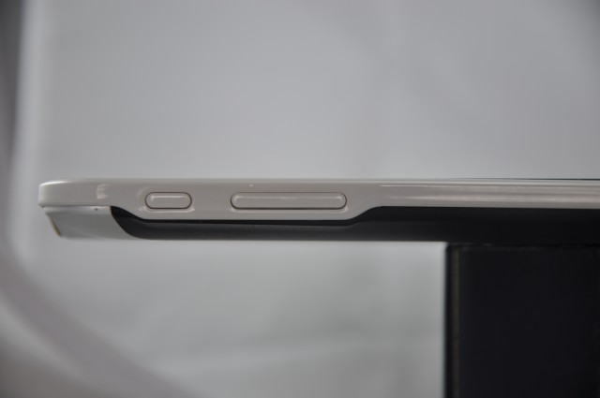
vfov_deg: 8.7
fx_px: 2622
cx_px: 300
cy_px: 199
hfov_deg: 13.1
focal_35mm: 158
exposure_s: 1/125
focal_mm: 105
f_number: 5.6
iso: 200
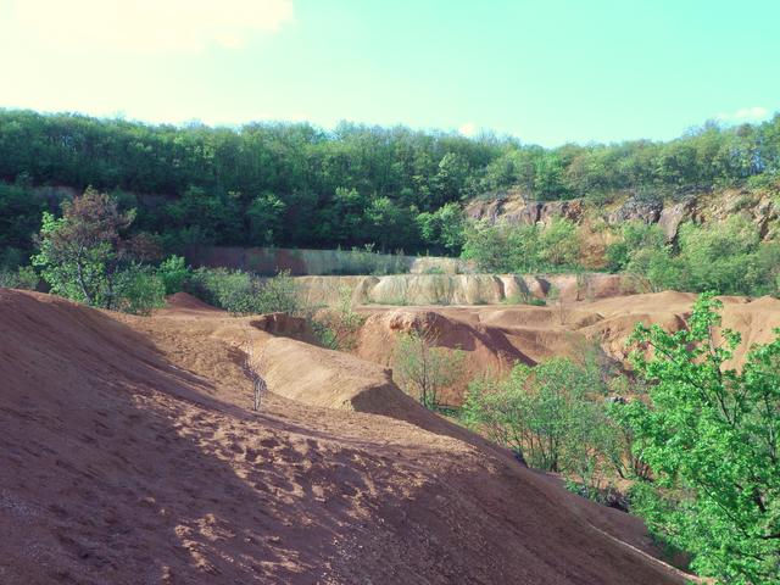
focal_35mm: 46
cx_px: 390
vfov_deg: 31.5
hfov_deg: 41.2
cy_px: 292
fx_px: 1037
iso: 64
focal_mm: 8.19
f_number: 5.6
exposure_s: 1/80
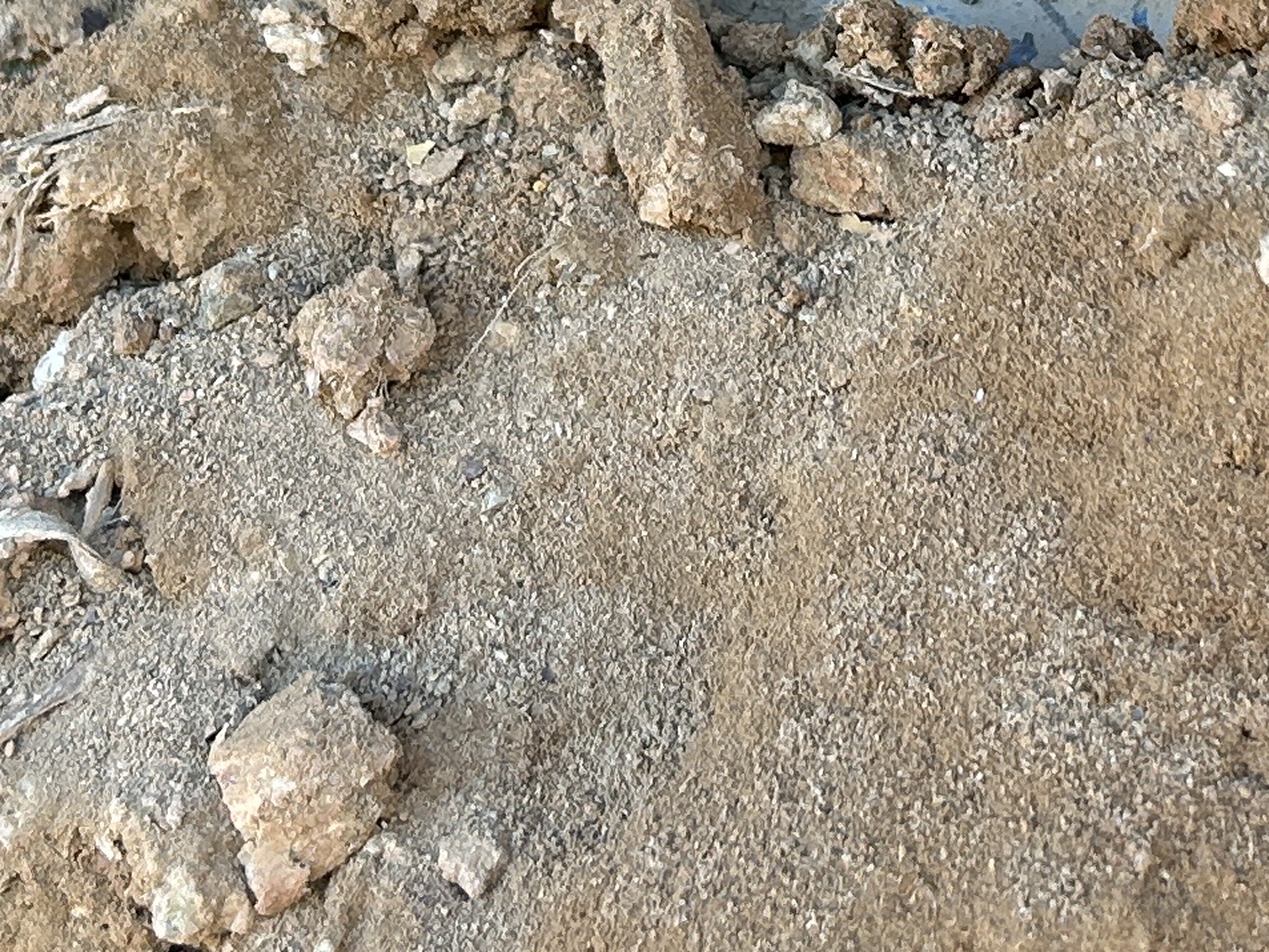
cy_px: -393
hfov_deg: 17.8
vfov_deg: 12.9
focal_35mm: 110
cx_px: 888
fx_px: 4033
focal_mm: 5.7
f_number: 1.5
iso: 40
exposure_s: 1/182
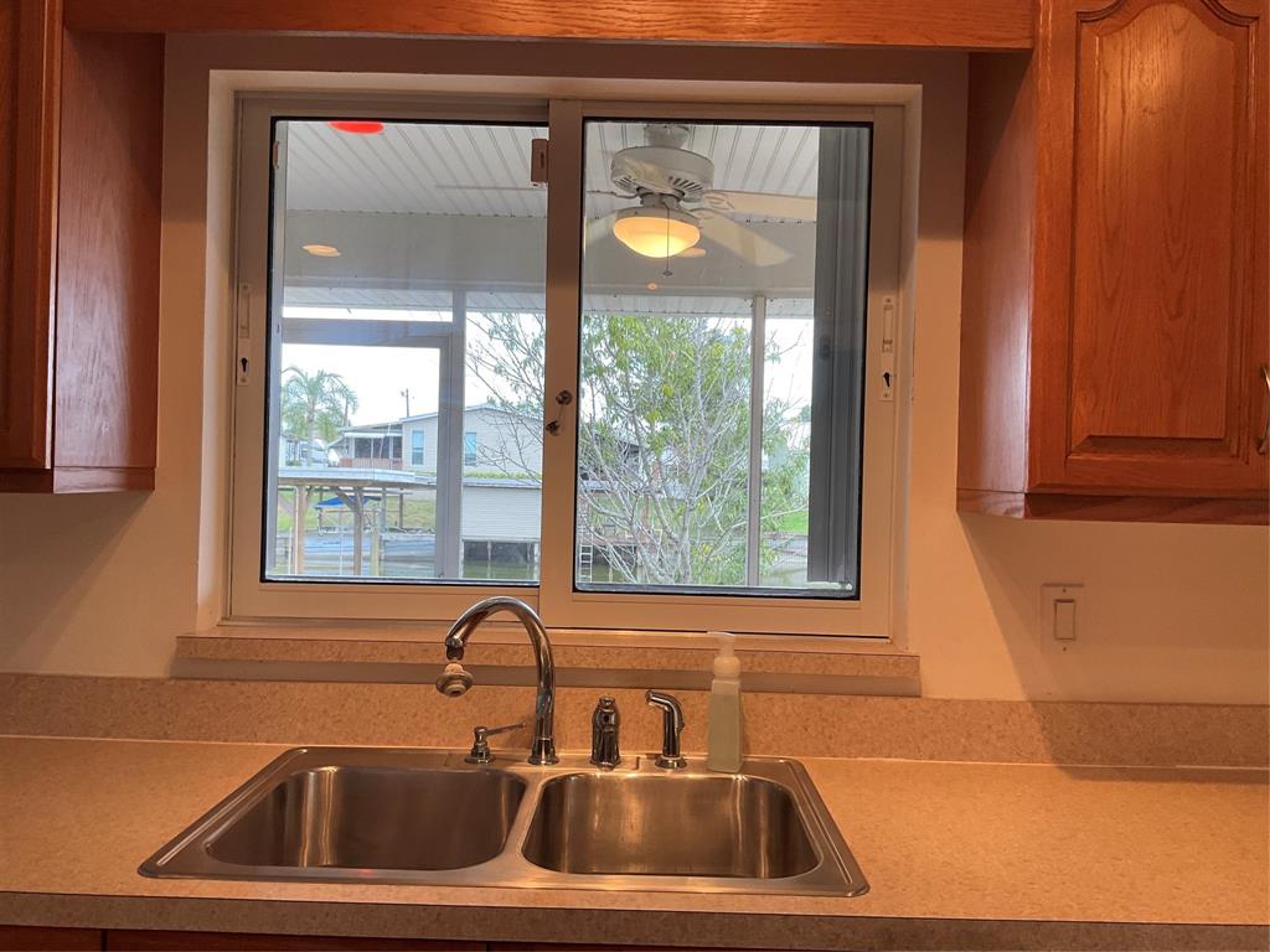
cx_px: 635
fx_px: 1064
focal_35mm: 29
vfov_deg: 48.2
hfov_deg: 61.7
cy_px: 476
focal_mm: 3
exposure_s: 1/120
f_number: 1.8
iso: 50
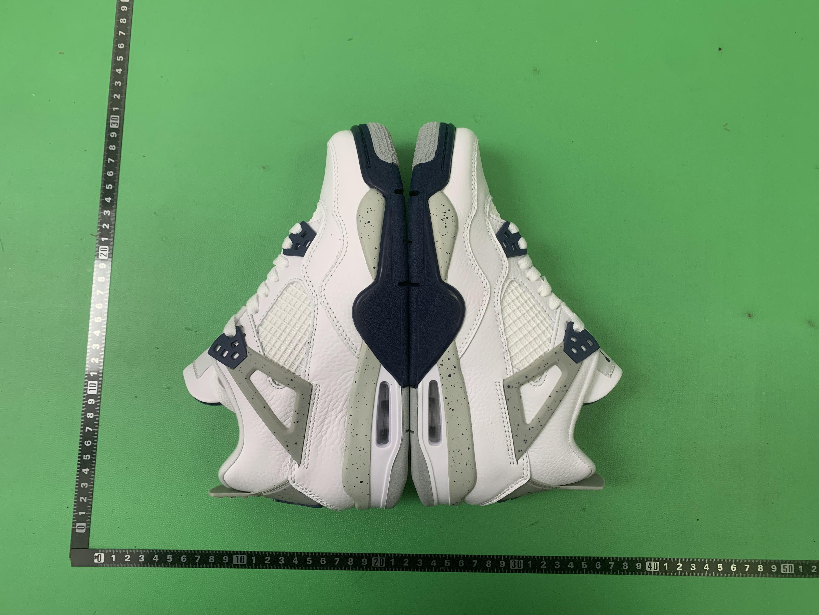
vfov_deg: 53.1
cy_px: 308
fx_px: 615
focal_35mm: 26
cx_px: 410
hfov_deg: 67.3
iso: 100
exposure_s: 1/60
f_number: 1.8
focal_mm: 4.25
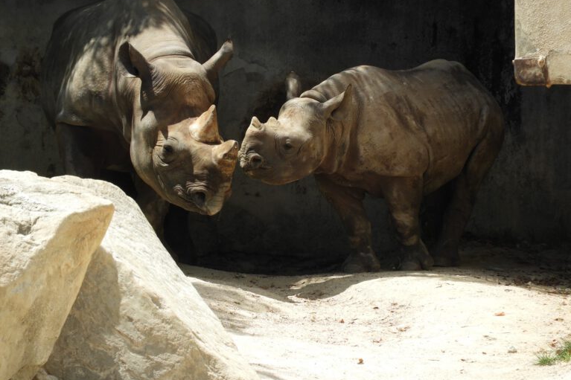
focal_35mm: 731
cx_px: 286
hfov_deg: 2.8
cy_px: 204
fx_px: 11591
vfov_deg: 1.9
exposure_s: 1/320
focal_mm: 125.4
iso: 100
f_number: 5.6
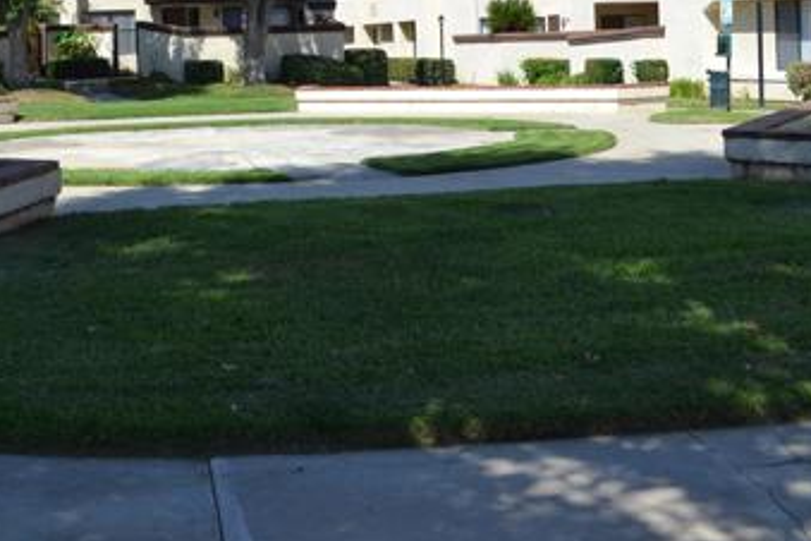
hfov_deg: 38.0
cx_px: 211
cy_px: 47
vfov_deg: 25.6
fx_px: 1149
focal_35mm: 51
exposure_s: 1/400
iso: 100
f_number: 6.3
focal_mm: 18
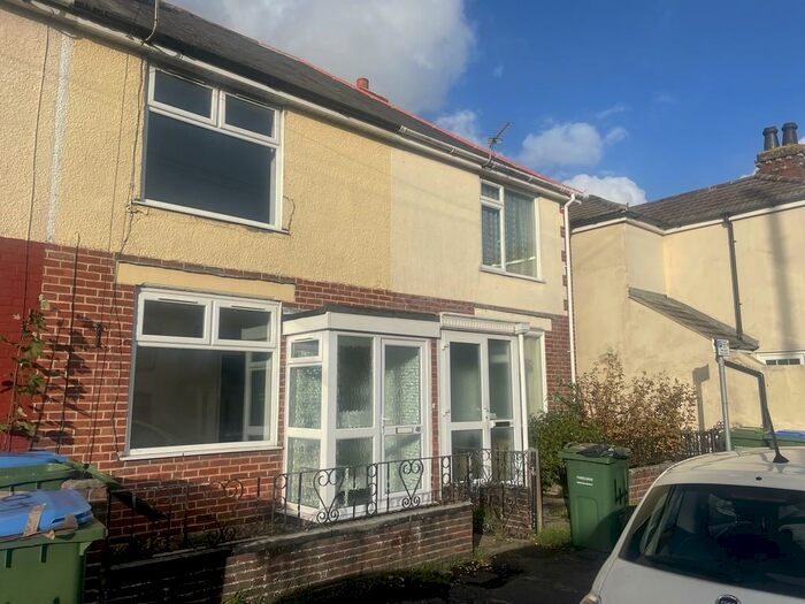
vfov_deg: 53.1
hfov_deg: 67.3
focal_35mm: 26
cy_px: 302
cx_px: 402
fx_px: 605
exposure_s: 1/5814
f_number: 1.6
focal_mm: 4.2
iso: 32
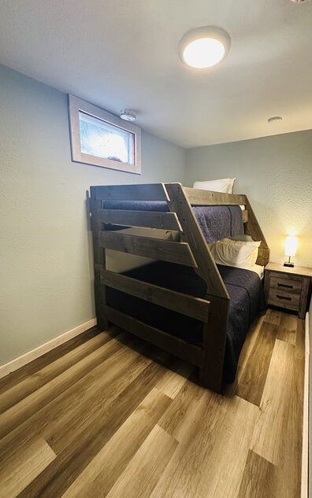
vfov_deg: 101.4
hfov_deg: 74.7
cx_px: 170
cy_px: 248
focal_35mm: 15
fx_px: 204
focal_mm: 2.22
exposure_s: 1/60
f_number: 2.2
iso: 800
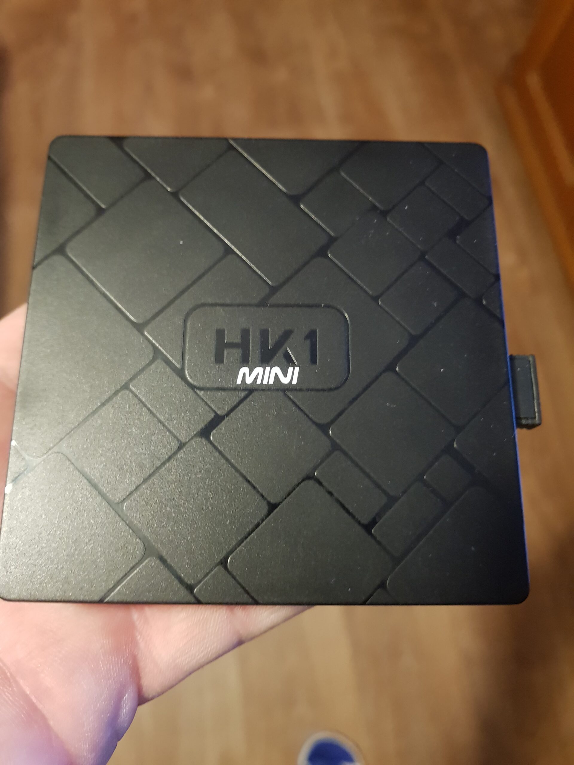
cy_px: 382
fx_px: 575
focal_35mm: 26
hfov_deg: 53.1
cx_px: 287
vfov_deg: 67.3
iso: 400
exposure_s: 1/10
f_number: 1.7
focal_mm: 4.2
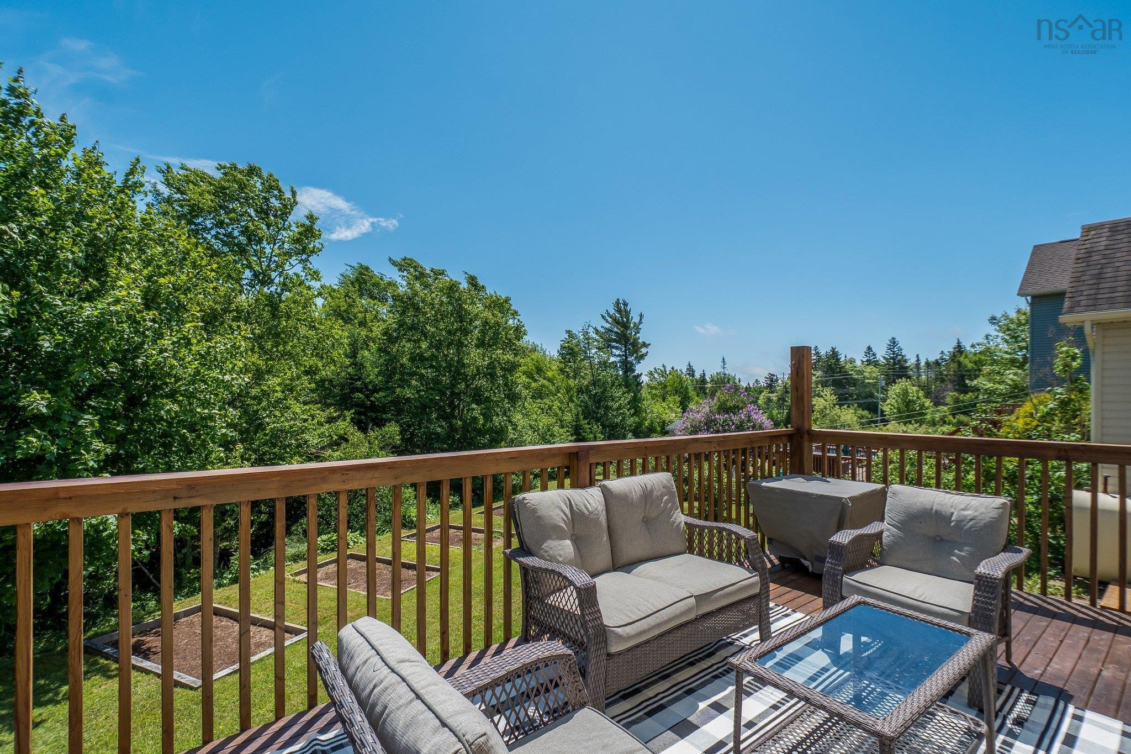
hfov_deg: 100.4
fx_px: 471
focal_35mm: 15
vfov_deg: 77.3
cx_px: 566
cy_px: 377
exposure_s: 1/2000
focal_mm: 10
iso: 400
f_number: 5.6
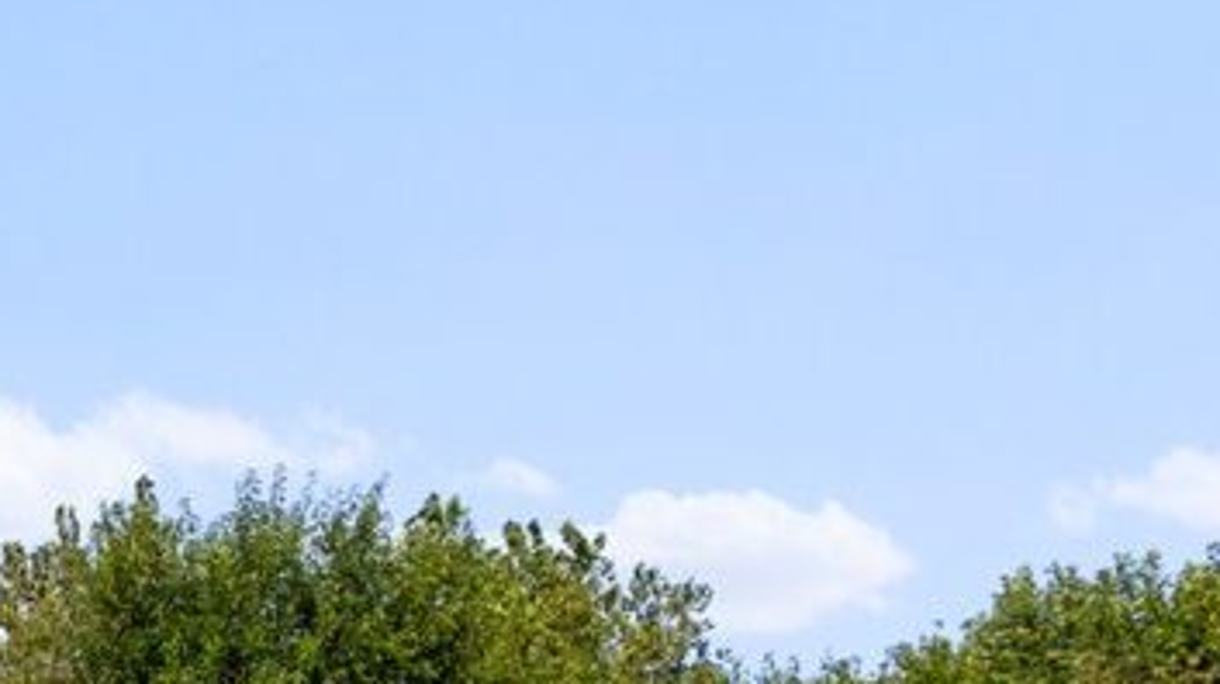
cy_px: 1023
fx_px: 2489
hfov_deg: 19.8
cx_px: -1006
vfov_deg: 14.6
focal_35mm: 77
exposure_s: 1/250
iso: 80
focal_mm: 16
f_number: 7.1
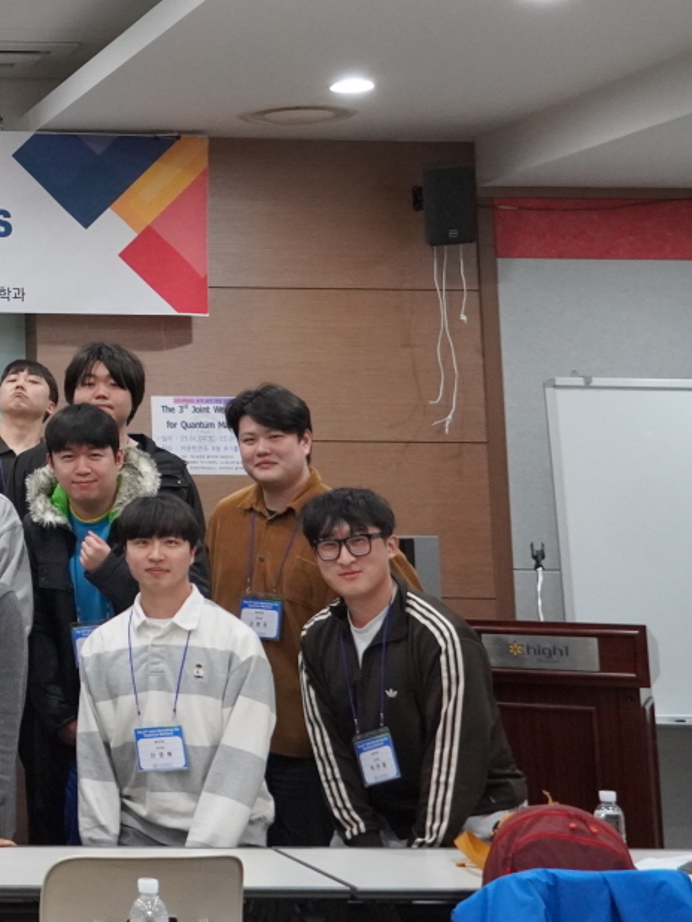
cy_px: 194
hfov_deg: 17.0
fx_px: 2051
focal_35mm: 77
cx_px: -395
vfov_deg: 24.9
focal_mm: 22
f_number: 4
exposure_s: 1/160
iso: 2000
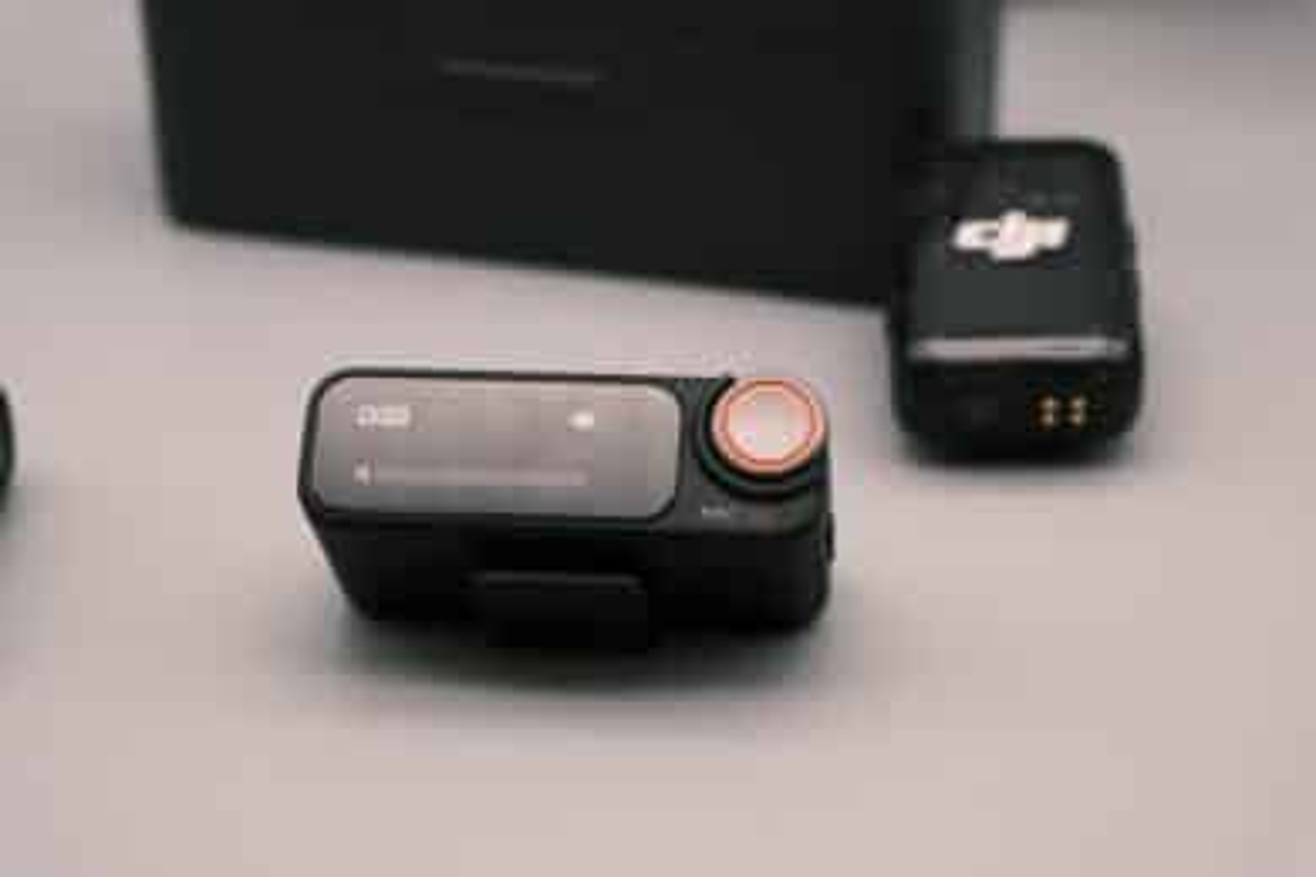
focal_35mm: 75
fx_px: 2741
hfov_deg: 27.0
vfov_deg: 18.2
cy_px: 438
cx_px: 658
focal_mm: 50
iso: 500
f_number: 4.8
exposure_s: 1/220
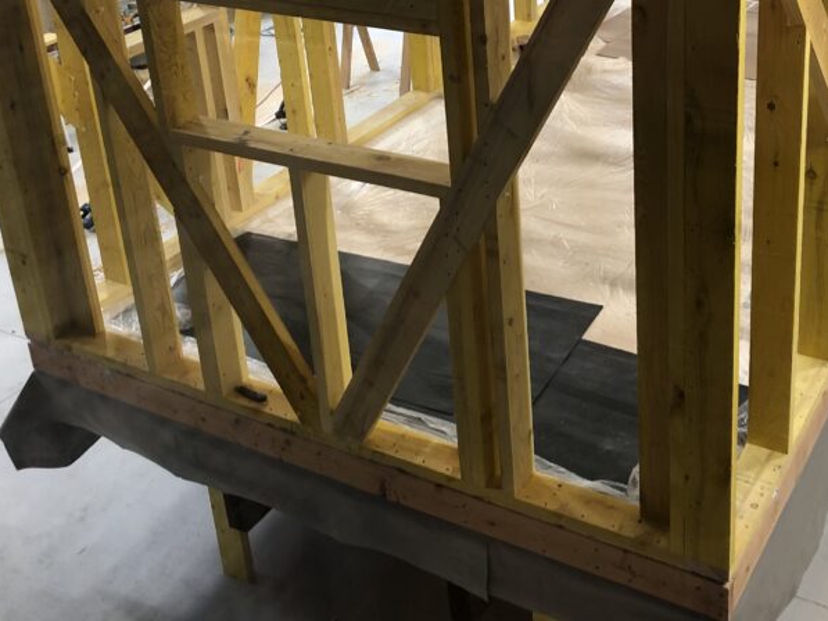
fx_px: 1148
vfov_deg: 29.5
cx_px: 526
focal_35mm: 48
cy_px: 111
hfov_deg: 39.3
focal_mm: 3.99
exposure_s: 1/15
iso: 50
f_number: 1.8
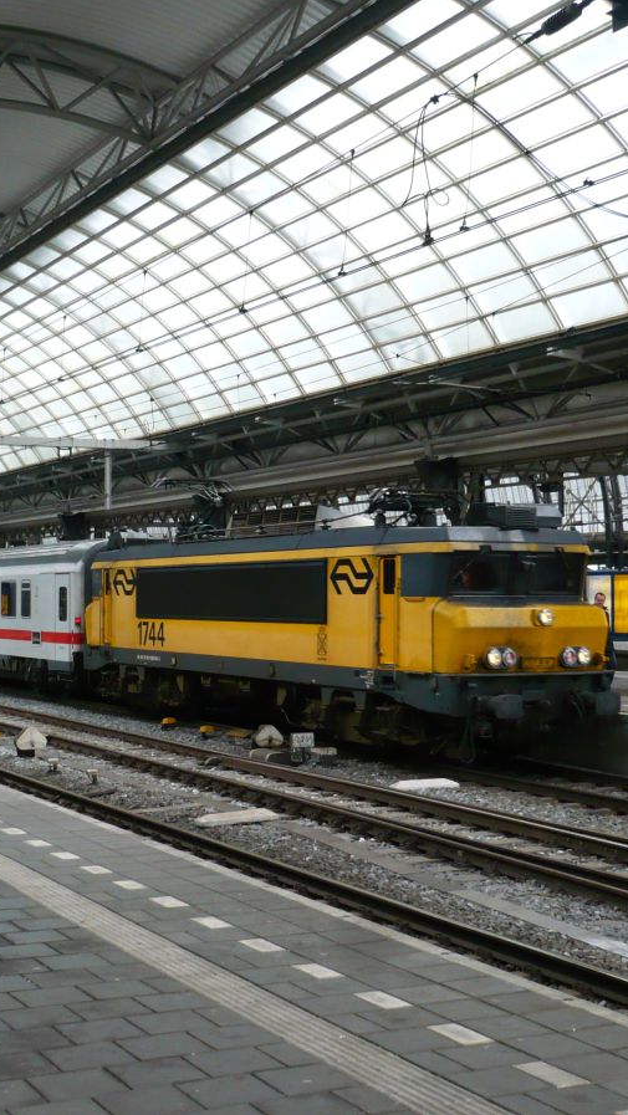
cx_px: 290
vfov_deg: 40.6
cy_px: 557
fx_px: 1509
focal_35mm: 51
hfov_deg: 23.5
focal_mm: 5.8
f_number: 2.8
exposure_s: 1/100
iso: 200
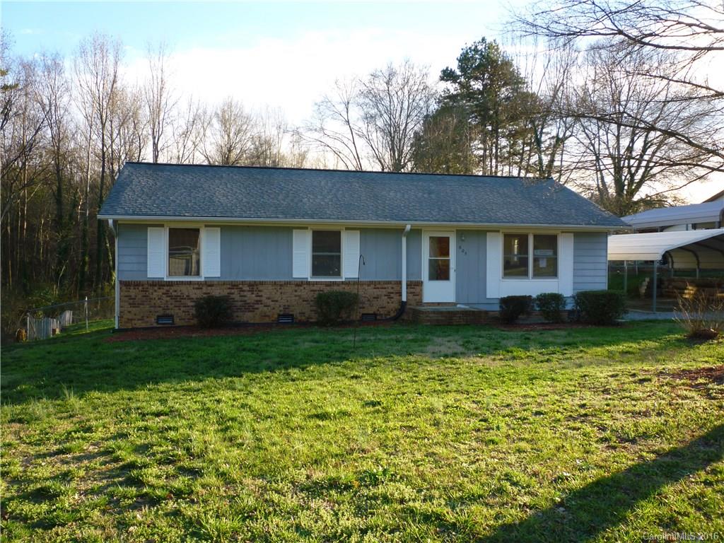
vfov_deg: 48.2
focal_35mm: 29
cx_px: 362
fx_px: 607
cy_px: 272
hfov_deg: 61.7
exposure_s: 1/125
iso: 80
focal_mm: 5.2
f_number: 3.3
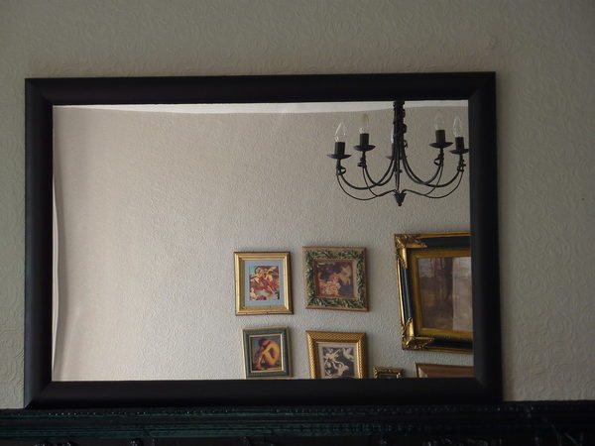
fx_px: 2045
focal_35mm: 119
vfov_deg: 12.5
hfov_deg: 16.6
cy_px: 223
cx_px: 298
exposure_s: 1/50
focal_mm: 19.5
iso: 125
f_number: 4.4
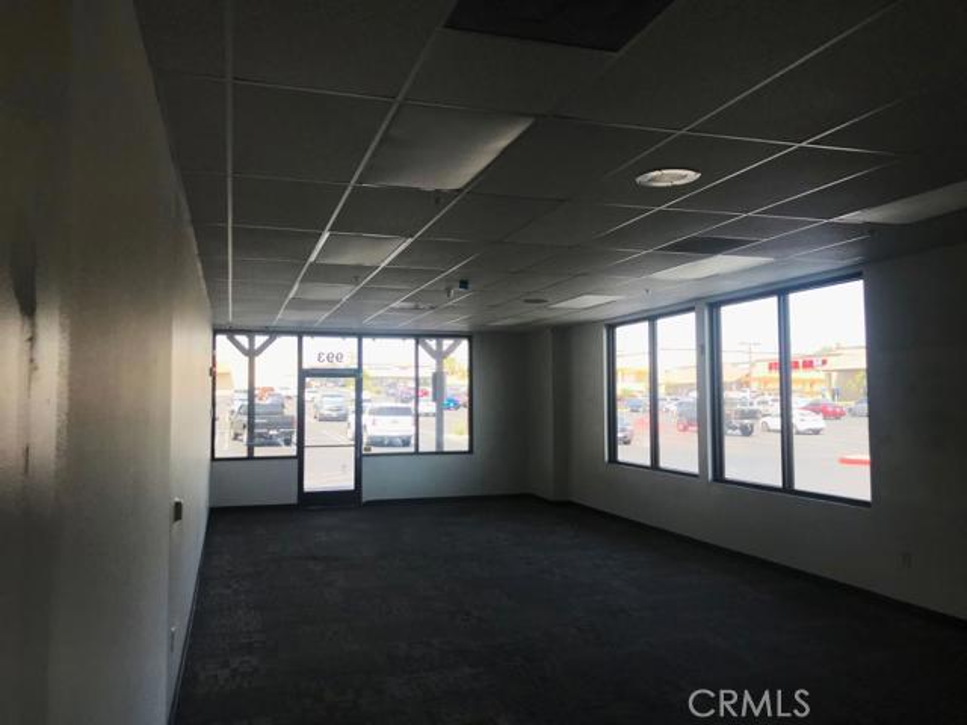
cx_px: 484
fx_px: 782
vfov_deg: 49.7
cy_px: 362
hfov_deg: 63.4
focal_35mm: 28
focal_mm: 3.99
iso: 20
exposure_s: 1/240
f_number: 1.8
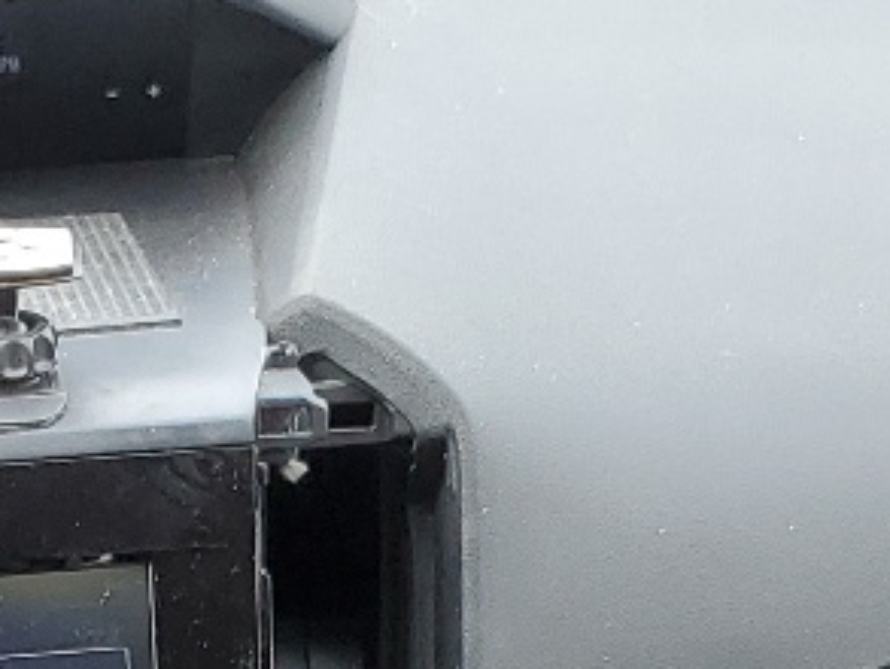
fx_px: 3652
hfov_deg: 13.5
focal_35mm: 142
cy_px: 1800
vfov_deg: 9.0
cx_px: -185
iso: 50
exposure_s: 1/185
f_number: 1.5
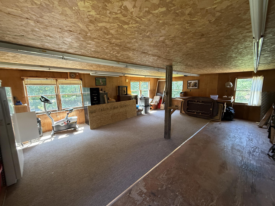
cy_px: 103
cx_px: 138
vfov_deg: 85.7
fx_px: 111
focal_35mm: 14
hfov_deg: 102.1
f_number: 2.2
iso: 400
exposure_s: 1/99
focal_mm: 2.22
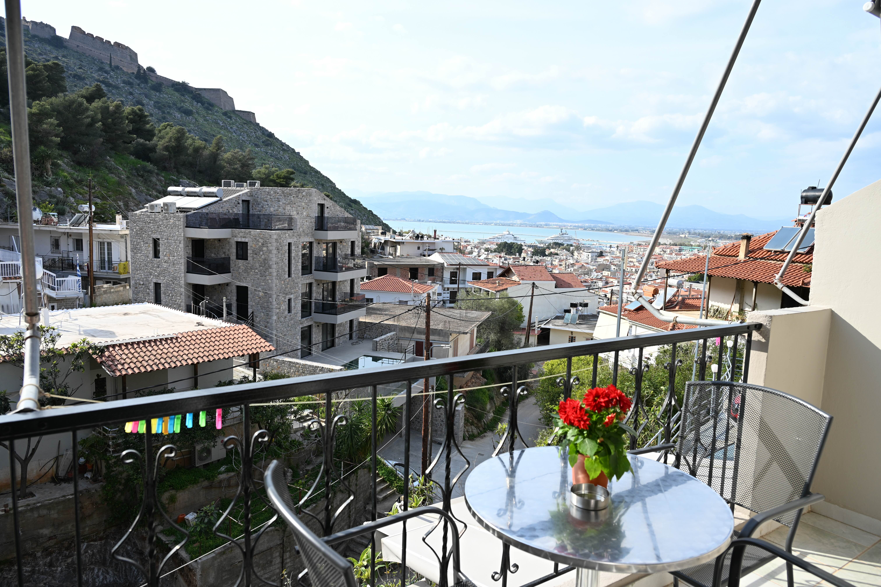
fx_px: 587
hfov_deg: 73.7
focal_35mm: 24
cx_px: 440
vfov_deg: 53.1
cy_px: 294
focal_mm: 24
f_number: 5.6
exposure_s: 1/250
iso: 100
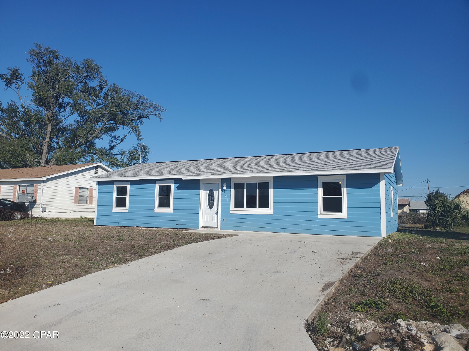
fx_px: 352
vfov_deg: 53.1
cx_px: 234
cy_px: 176
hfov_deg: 67.3
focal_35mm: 26
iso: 50
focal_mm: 4.3
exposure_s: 1/2419
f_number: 2.4
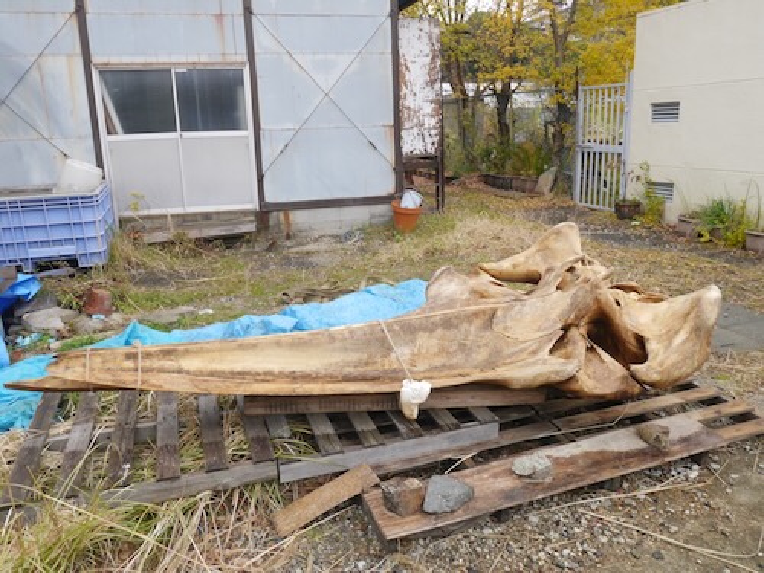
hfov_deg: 63.4
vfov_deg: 49.7
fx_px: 618
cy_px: 286
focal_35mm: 28
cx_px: 382
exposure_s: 1/60
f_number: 6.3
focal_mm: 14
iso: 320
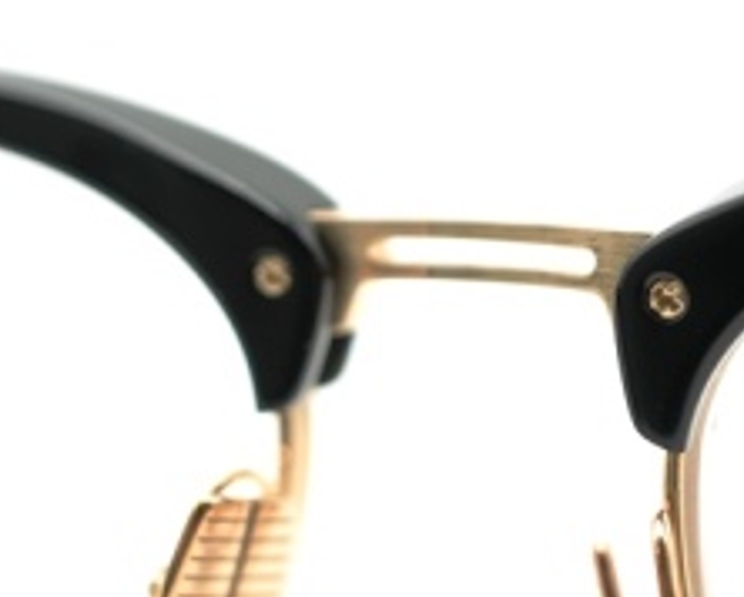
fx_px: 2975
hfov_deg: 14.1
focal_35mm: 135
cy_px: 486
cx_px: 114
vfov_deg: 11.4
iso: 250
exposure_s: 1/50
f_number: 2.8
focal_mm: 50
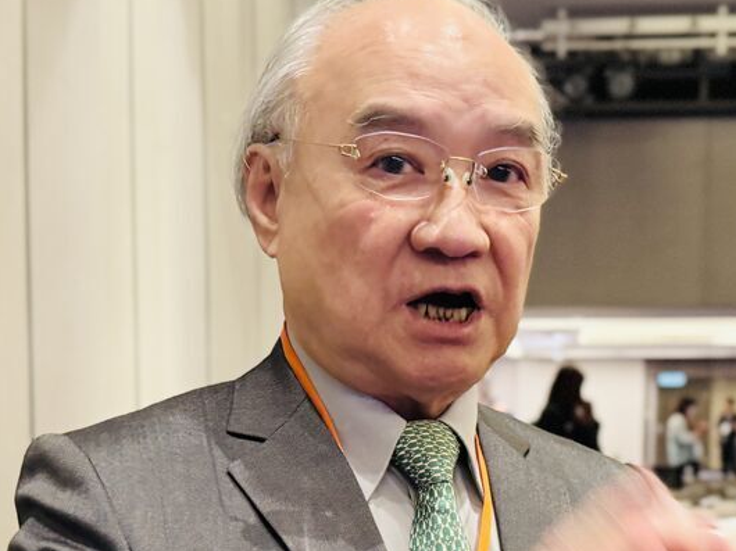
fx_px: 1233
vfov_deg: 24.6
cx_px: 440
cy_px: 479
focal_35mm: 58
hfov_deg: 33.1
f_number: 1.78
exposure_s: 1/60
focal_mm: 6.76
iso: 500
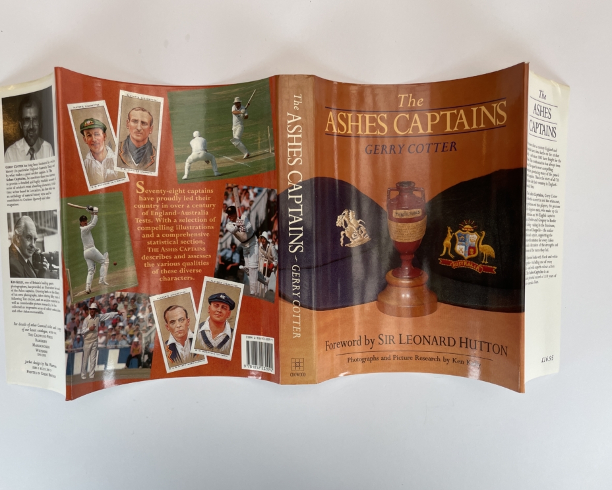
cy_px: 246
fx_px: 507
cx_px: 282
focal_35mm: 28
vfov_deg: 51.5
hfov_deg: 62.1
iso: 32
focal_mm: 4.2
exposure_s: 1/157
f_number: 1.6
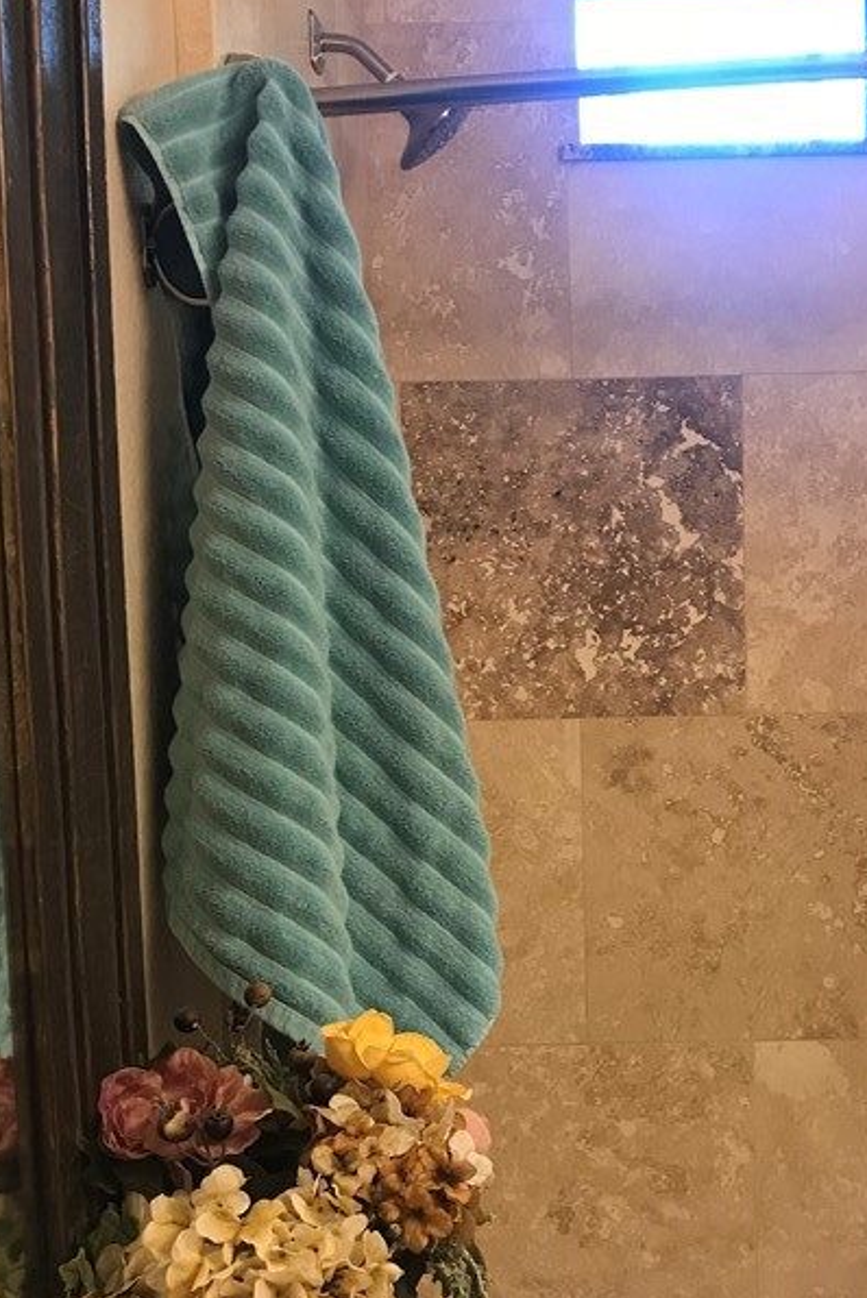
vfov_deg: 39.5
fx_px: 1804
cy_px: 745
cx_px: 647
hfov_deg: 26.7
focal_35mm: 50
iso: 40
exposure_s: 1/17
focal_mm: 3.99
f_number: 1.8
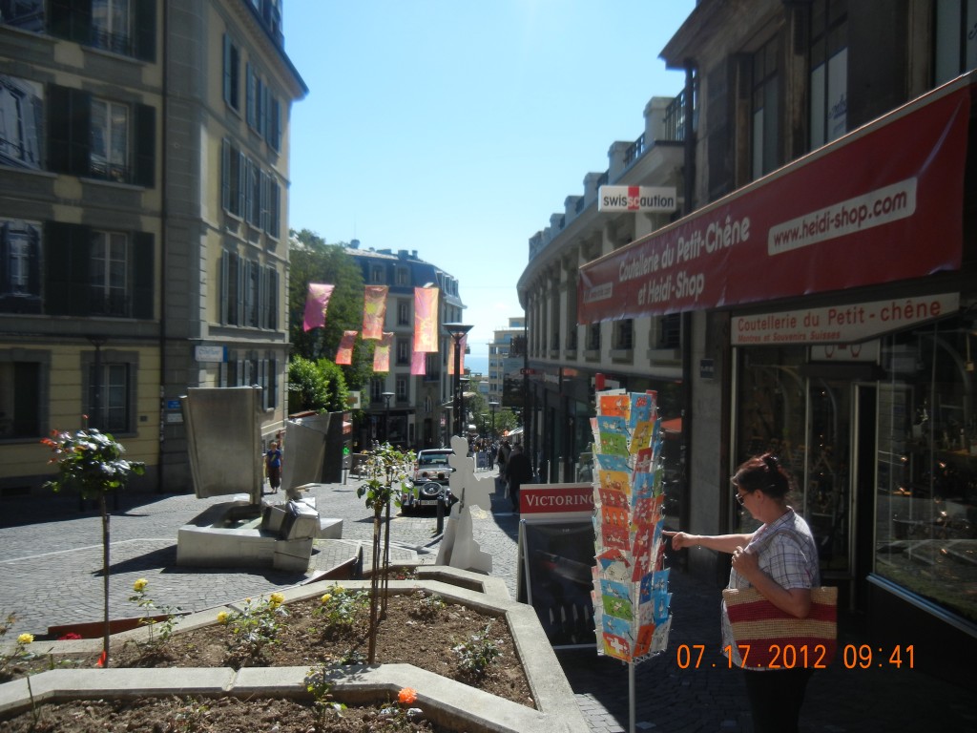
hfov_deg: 60.0
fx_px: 847
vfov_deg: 46.8
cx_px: 488
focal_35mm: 30
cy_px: 366
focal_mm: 5.4
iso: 160
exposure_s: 1/349
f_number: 7
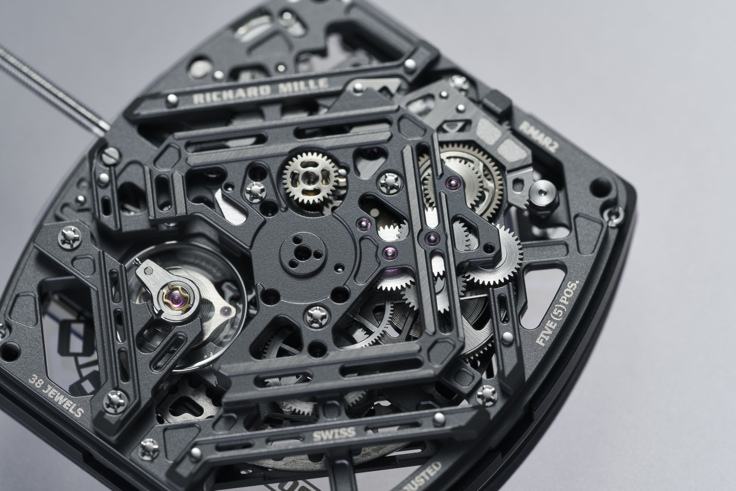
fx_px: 1840
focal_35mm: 90
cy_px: 246
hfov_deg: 22.6
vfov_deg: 15.2
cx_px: 368
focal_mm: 90
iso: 320
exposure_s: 1/160
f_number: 9
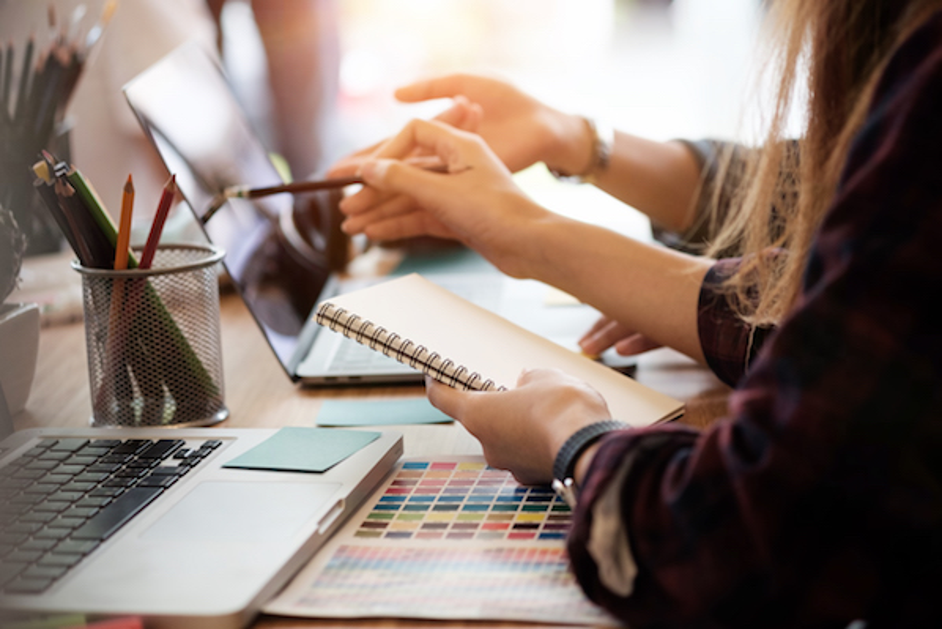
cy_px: 314
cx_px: 471
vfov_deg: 15.2
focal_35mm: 90
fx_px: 2355
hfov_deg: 22.6
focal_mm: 60
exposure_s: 1/400
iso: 1250
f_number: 2.4
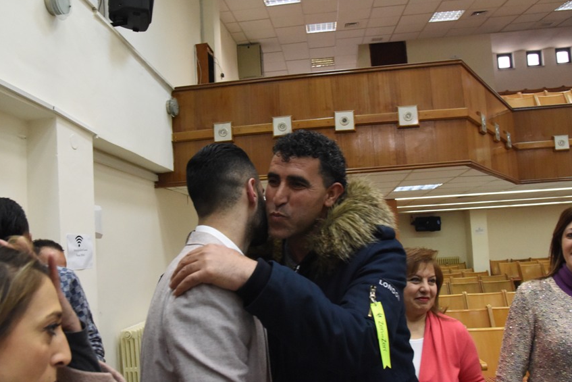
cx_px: 263
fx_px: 461
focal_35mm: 29
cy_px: 221
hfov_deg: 63.6
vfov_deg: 44.8
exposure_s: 1/160
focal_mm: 24
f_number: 7.1
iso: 6400
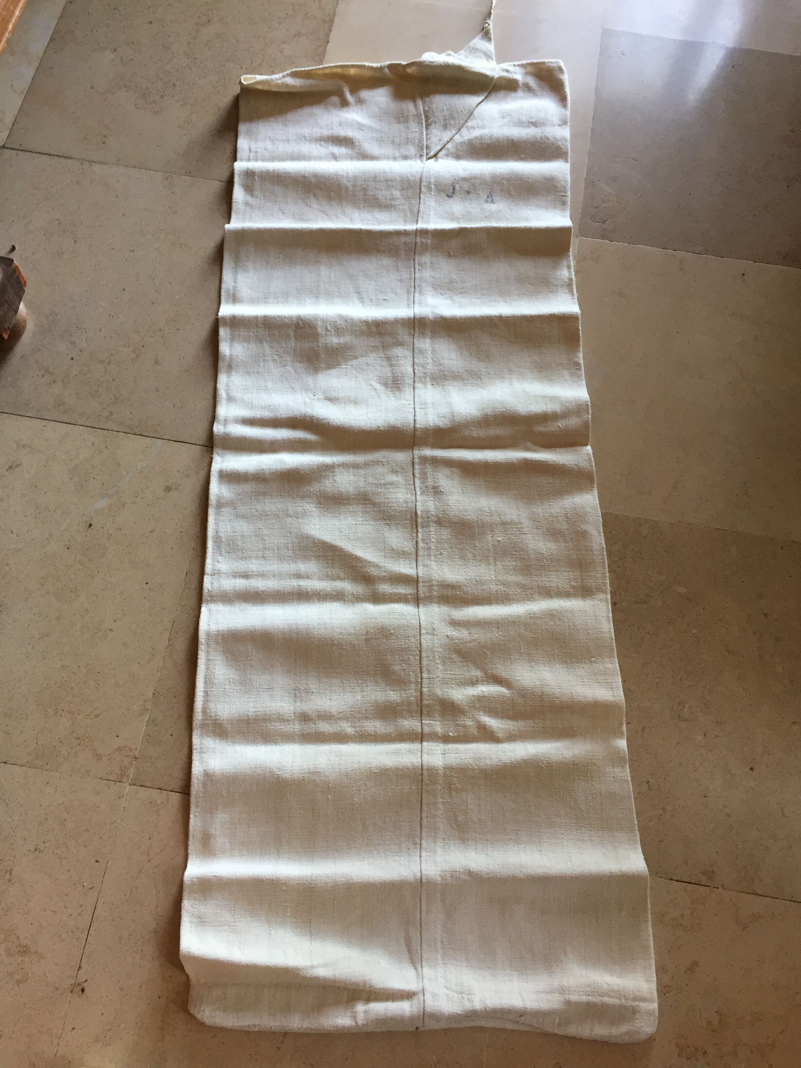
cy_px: 534
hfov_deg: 48.2
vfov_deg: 61.7
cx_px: 400
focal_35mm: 29
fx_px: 895
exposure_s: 1/33
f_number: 2.2
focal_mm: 4.15
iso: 80
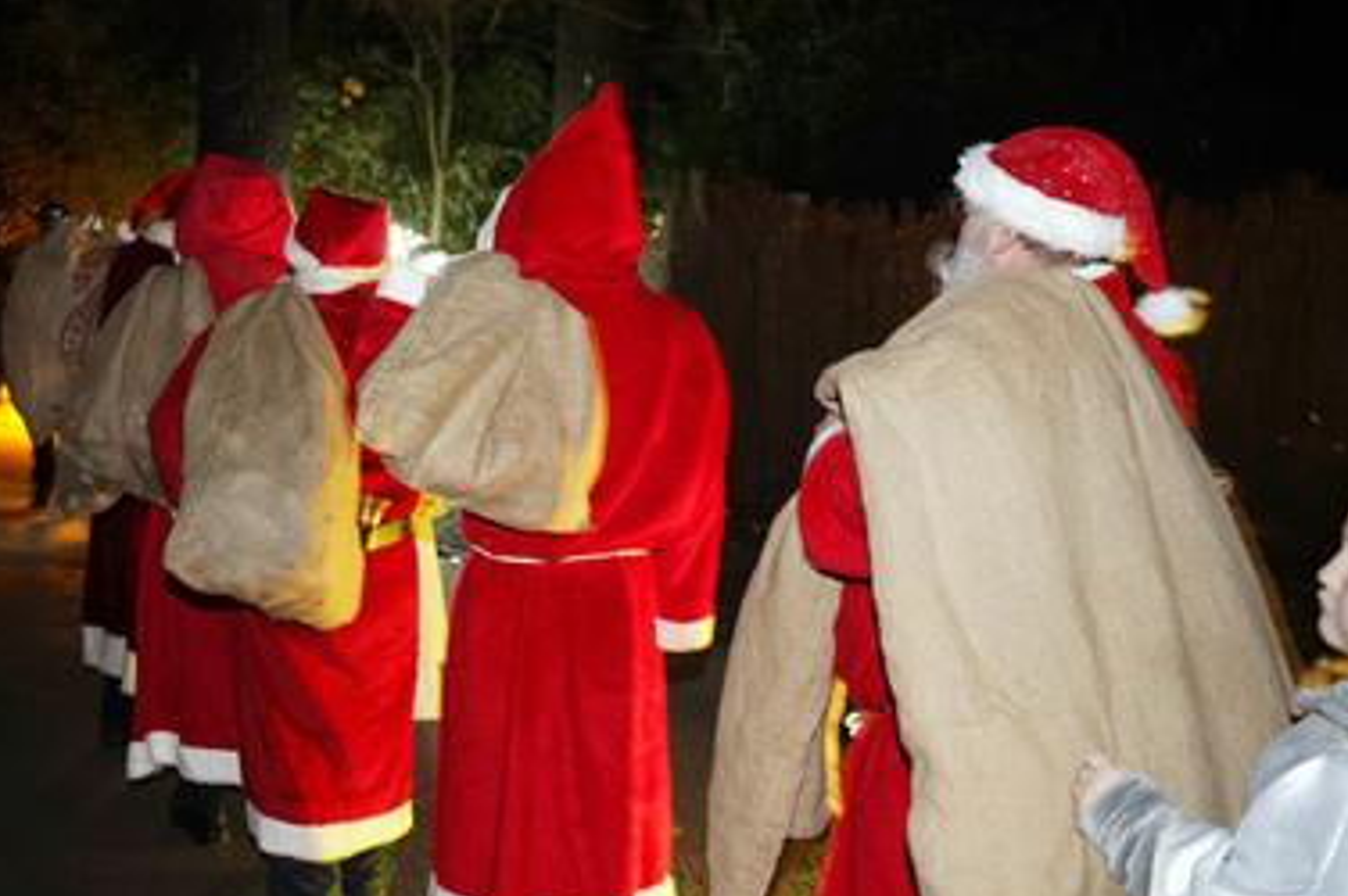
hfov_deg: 52.9
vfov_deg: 36.8
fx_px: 1347
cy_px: 448
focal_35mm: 36
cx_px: 557
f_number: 2.8
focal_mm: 30
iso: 1600
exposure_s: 1/20
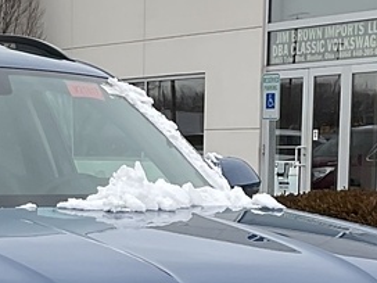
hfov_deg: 17.9
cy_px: 306
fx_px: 1187
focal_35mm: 109
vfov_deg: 13.3
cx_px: 80
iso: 16
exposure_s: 1/500
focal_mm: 3
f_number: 1.8
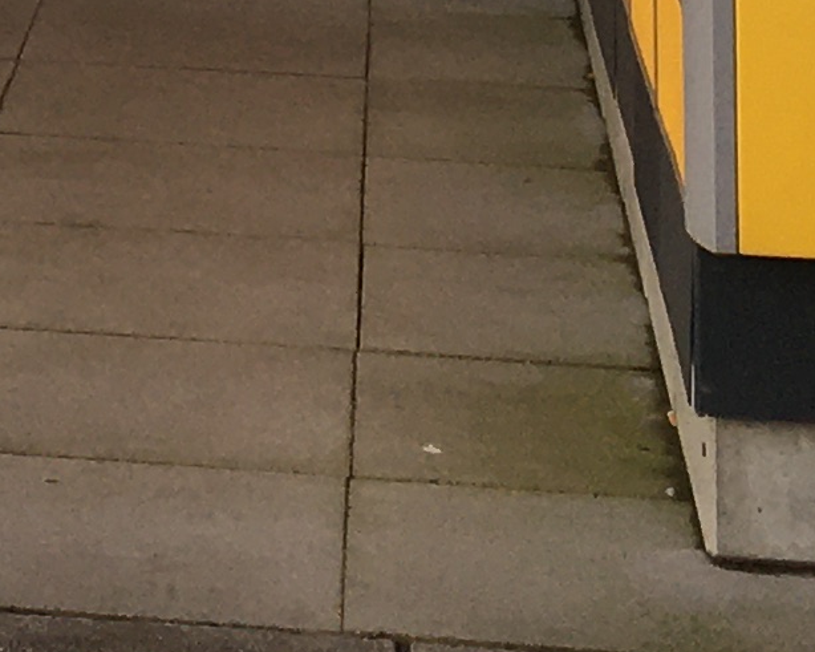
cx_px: -850
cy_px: -725
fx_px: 4486
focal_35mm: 186
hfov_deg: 9.6
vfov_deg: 7.9
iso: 25
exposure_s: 1/371
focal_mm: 4.15
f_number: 2.2
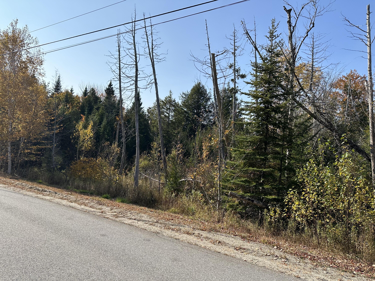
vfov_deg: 56.8
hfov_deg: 71.6
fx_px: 260
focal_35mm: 24
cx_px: 188
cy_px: 140
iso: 80
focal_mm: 6.86
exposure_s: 1/4016
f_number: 1.78
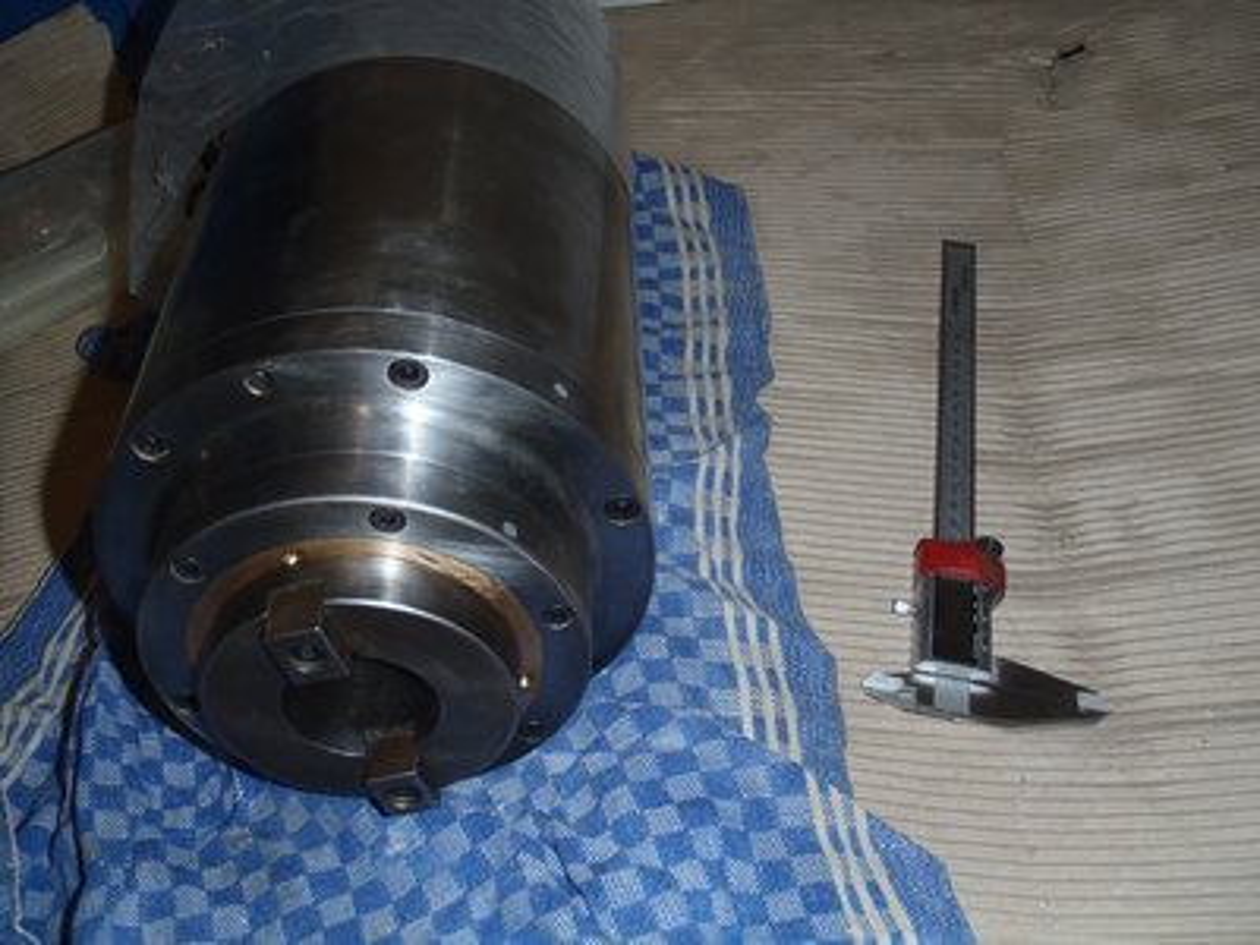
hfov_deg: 49.0
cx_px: 630
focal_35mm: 38
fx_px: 1383
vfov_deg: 37.7
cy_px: 472
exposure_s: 1/40
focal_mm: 6.83
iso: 100
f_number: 4.6
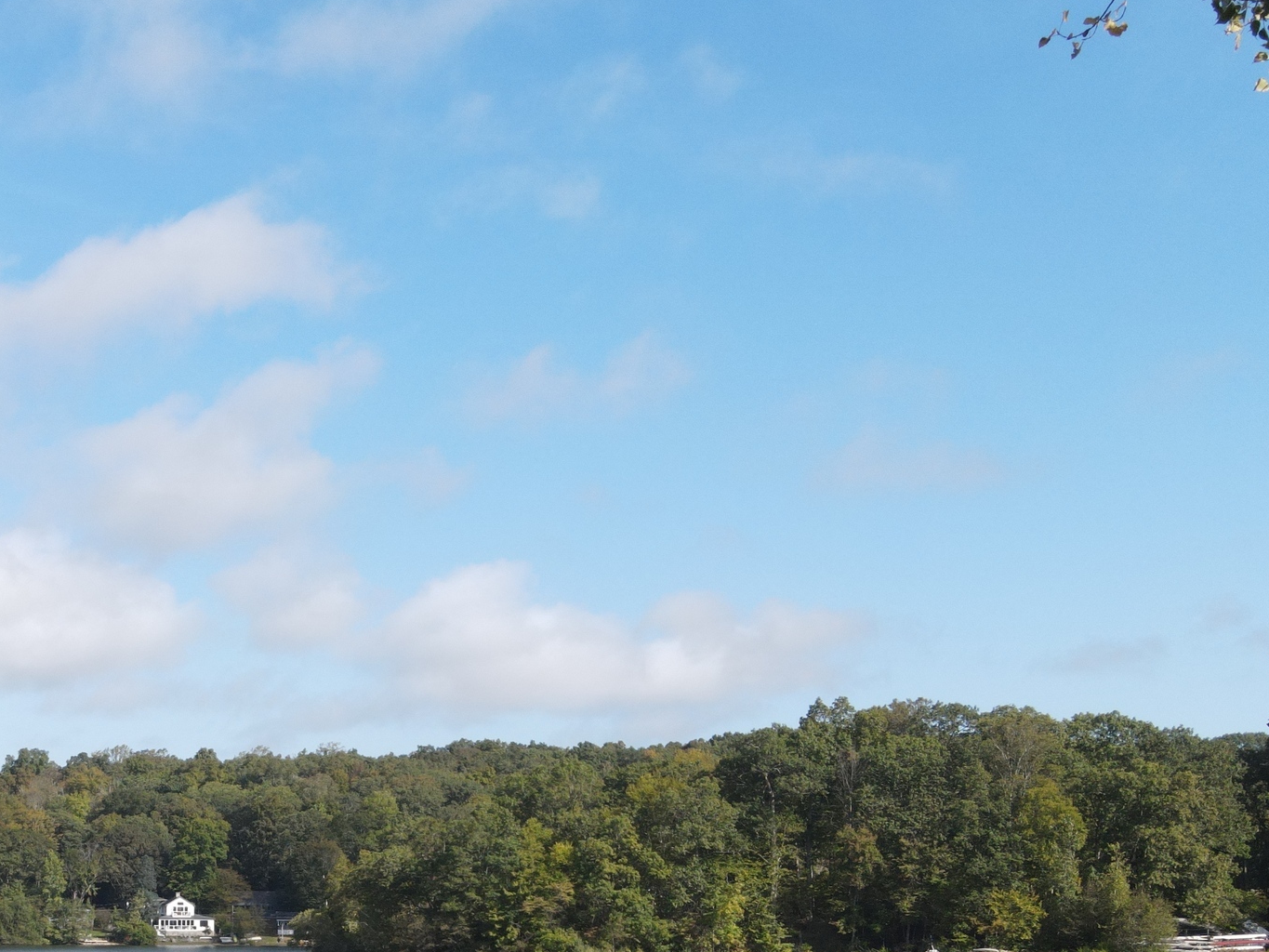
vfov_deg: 25.4
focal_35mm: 54
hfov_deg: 34.2
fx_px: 1980
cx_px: 203
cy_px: 994
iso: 100
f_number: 2.8
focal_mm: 4.5
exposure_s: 1/400
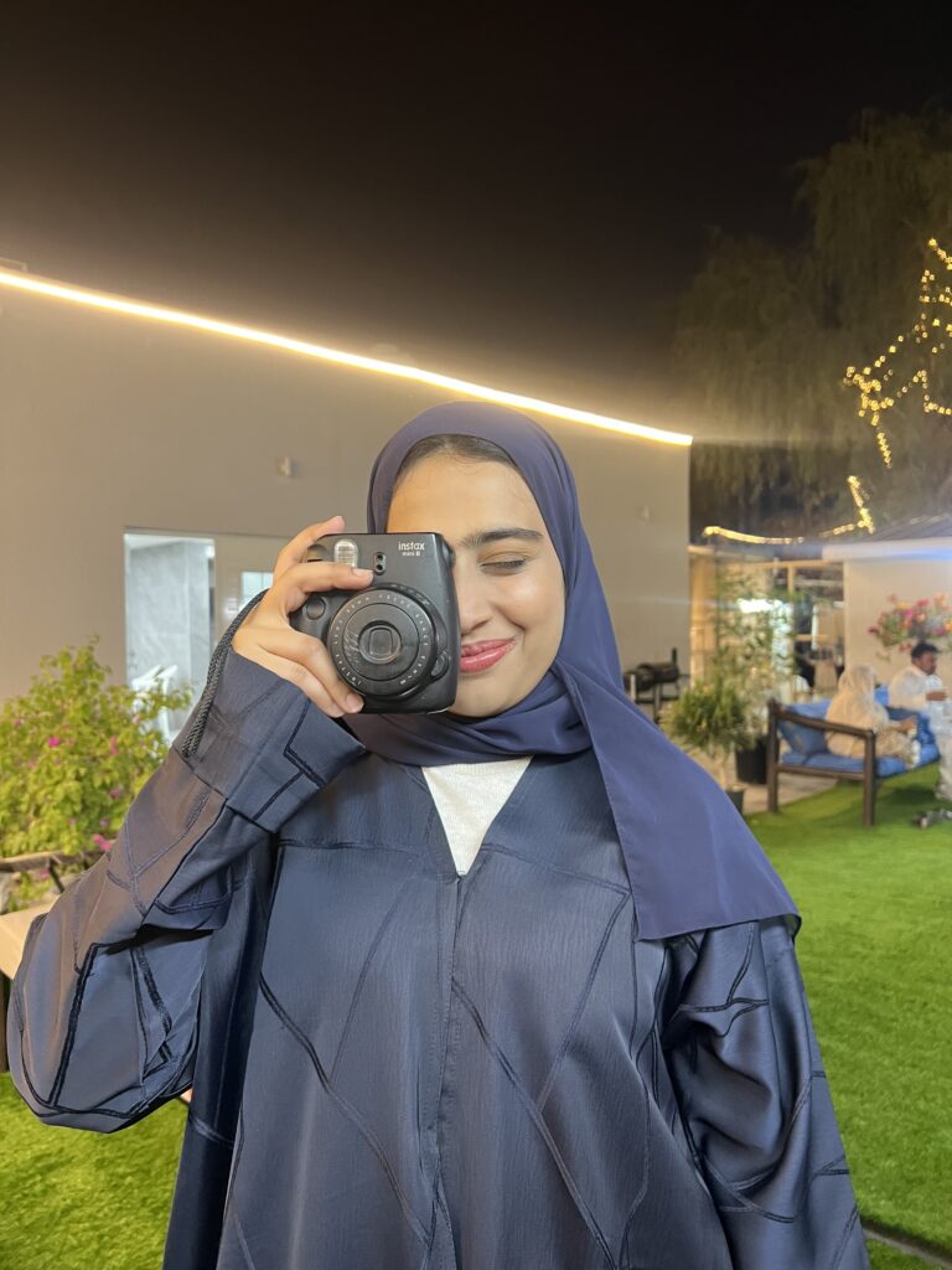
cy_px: 635
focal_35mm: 26
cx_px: 476
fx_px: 953
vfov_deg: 67.3
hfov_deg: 53.1
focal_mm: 5.7
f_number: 1.5
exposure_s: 1/50
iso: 400
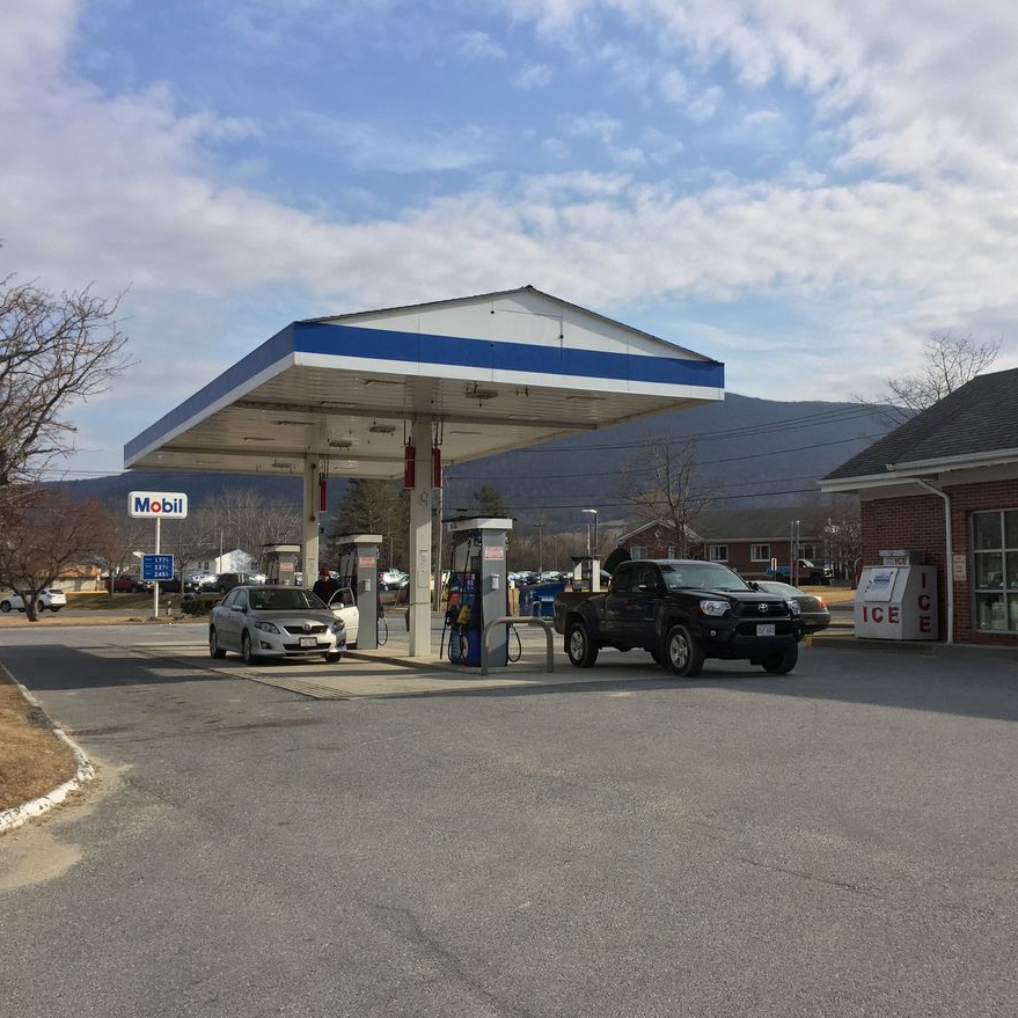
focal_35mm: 35
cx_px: 535
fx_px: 1165
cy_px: 520
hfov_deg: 47.2
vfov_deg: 47.2
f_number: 2.2
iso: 32
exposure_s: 1/2475
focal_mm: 4.15
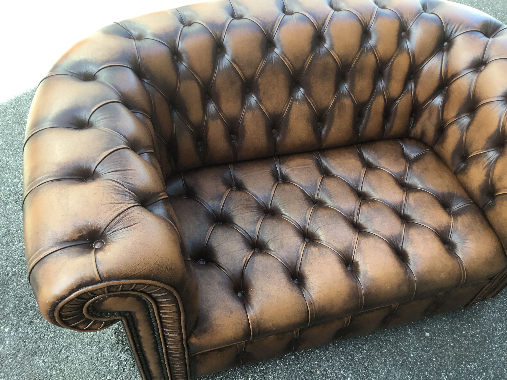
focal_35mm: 31
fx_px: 454
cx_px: 254
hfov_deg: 58.4
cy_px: 190
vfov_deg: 45.4
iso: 40
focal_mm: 3.3
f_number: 2.4
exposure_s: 1/100
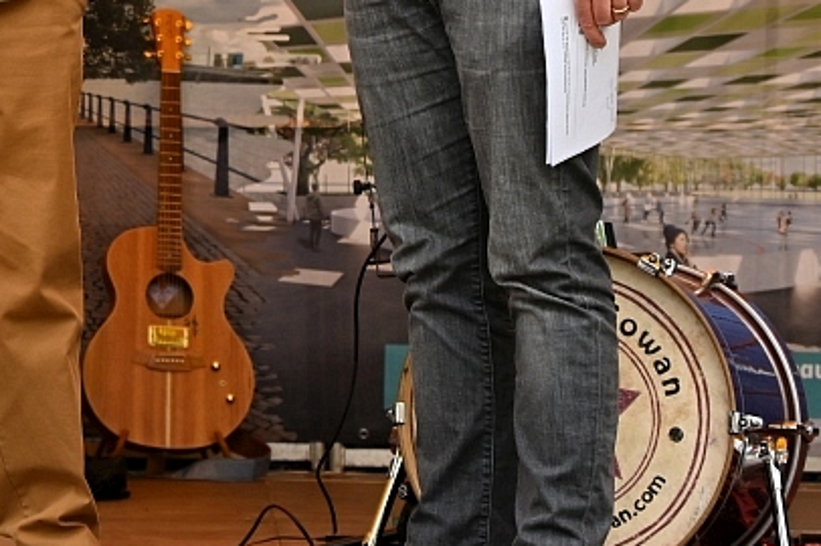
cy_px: -299
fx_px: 4375
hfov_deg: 10.6
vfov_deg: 7.0
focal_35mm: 192
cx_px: -77
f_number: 5.6
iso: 200
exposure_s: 1/160
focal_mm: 52
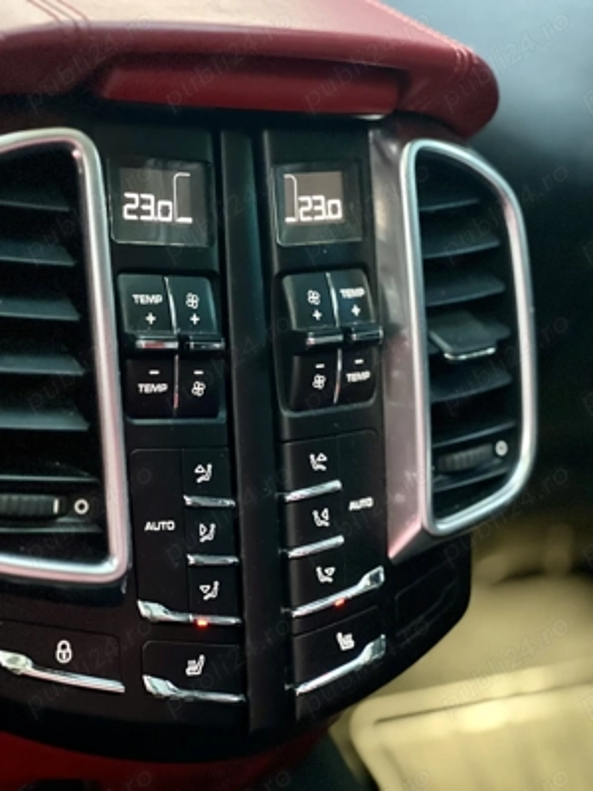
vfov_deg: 25.3
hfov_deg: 19.1
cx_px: 296
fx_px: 1759
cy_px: 396
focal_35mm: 77
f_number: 2.8
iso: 1250
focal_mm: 9
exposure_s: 1/15
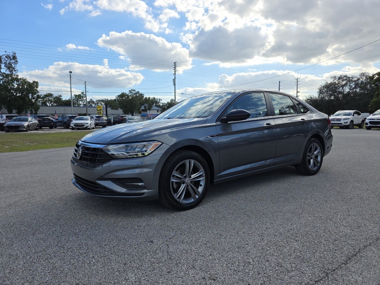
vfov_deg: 58.9
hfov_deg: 73.9
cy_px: 142
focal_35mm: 23
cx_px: 190
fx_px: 252
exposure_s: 1/7944
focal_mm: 6.3
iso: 80
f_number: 1.7
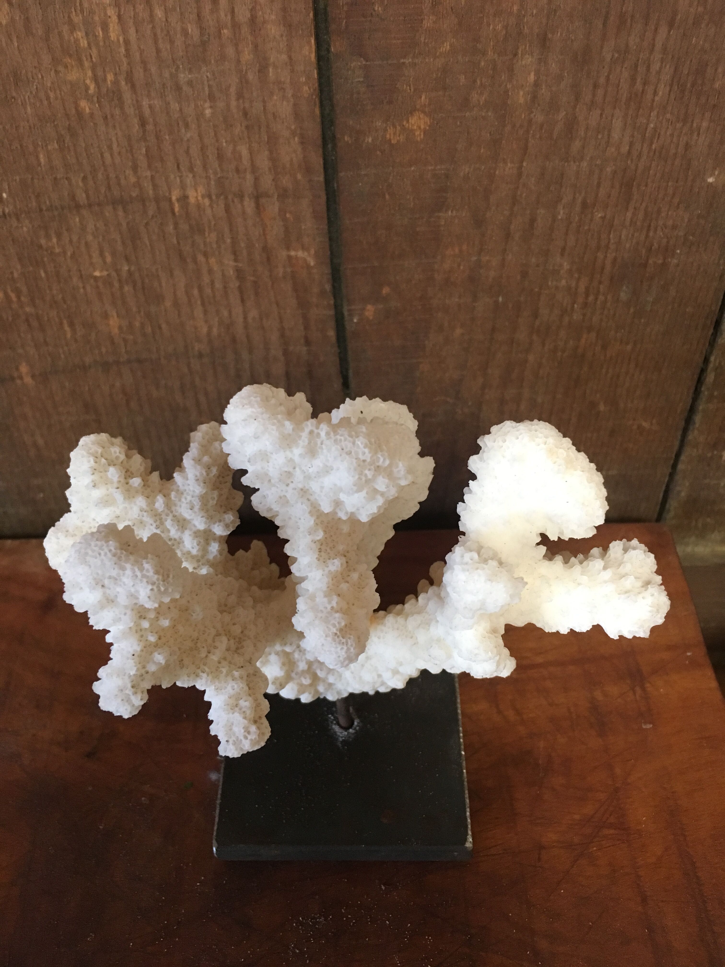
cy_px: 484
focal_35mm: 29
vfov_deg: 61.7
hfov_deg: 48.2
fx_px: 810
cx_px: 362
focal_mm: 4.15
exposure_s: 1/33
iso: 200
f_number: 2.2
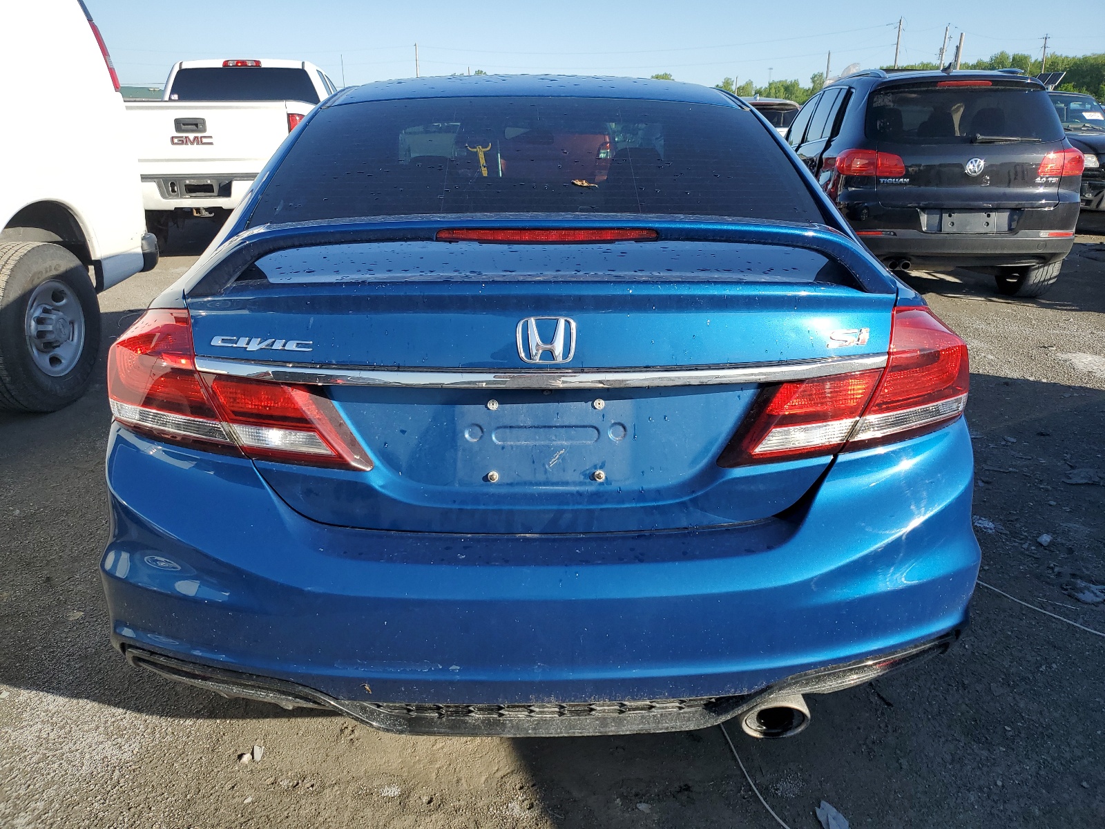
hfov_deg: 67.3
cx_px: 552
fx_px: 830
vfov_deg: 53.1
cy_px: 414
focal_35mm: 26
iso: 50
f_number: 1.5
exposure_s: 1/2000
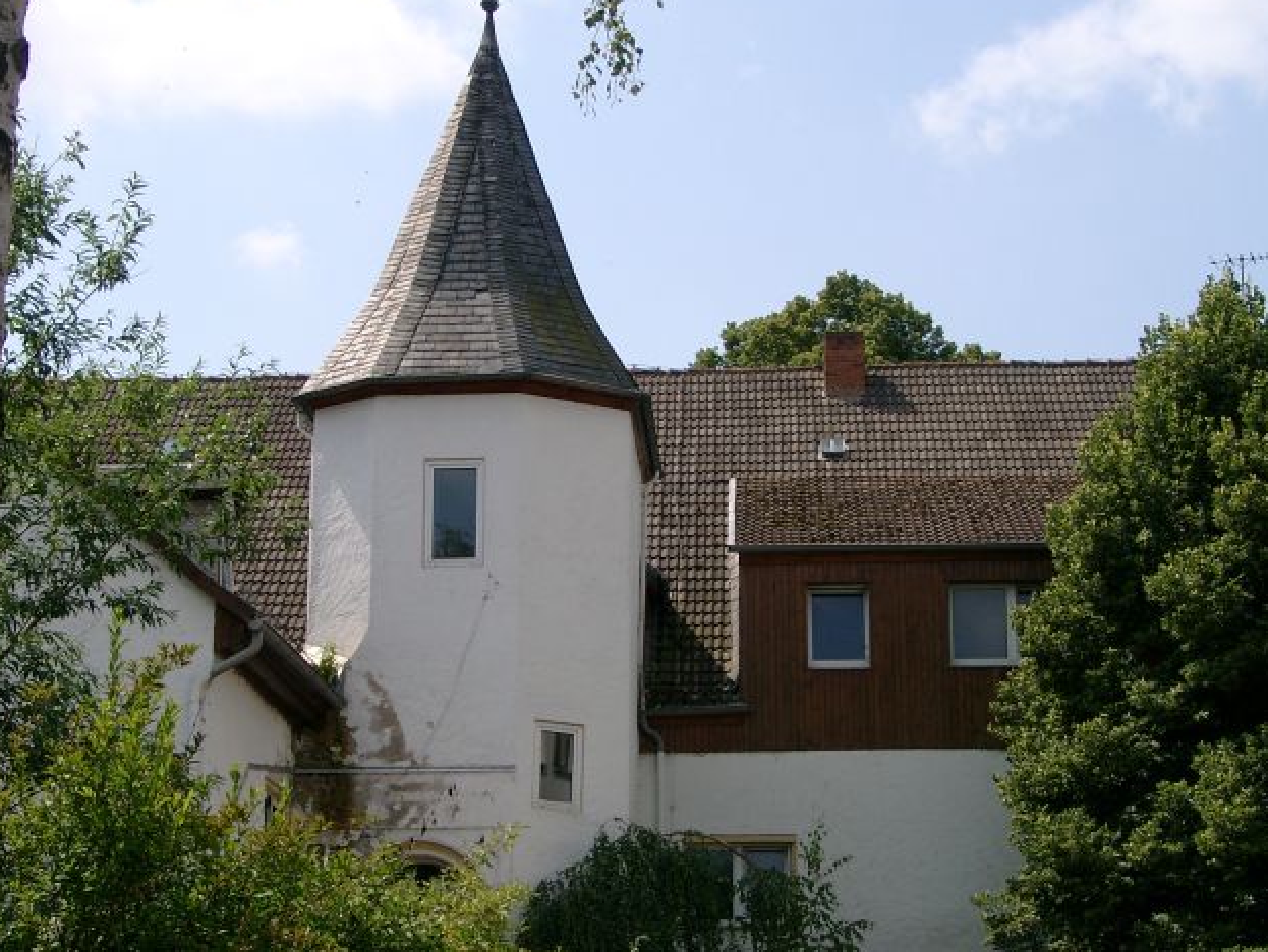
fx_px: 2822
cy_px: 488
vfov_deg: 19.2
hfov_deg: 25.3
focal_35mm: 77
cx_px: 596
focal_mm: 12.52
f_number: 4
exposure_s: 1/790
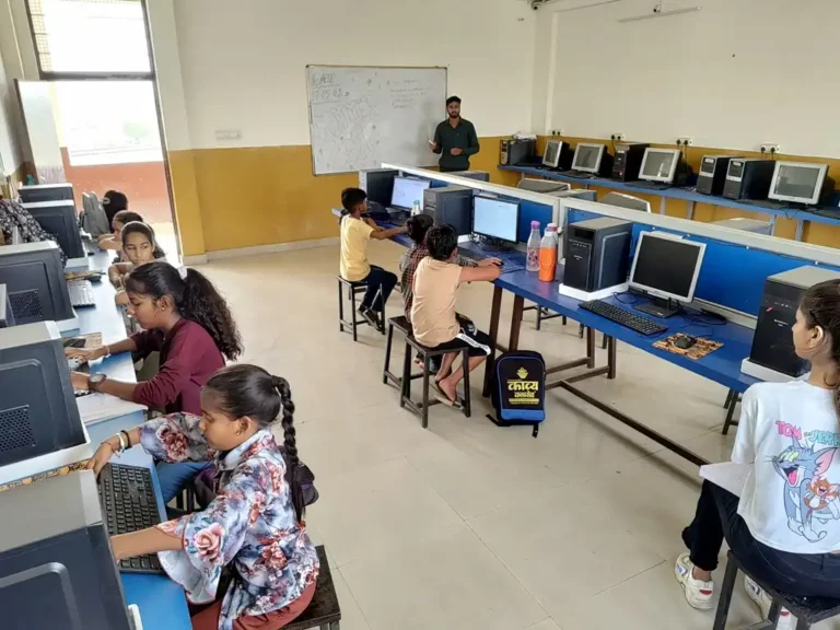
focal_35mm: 23
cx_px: 420
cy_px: 315
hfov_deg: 73.9
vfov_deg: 58.9
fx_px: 558
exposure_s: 1/50
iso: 263
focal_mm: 5.56
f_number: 1.8
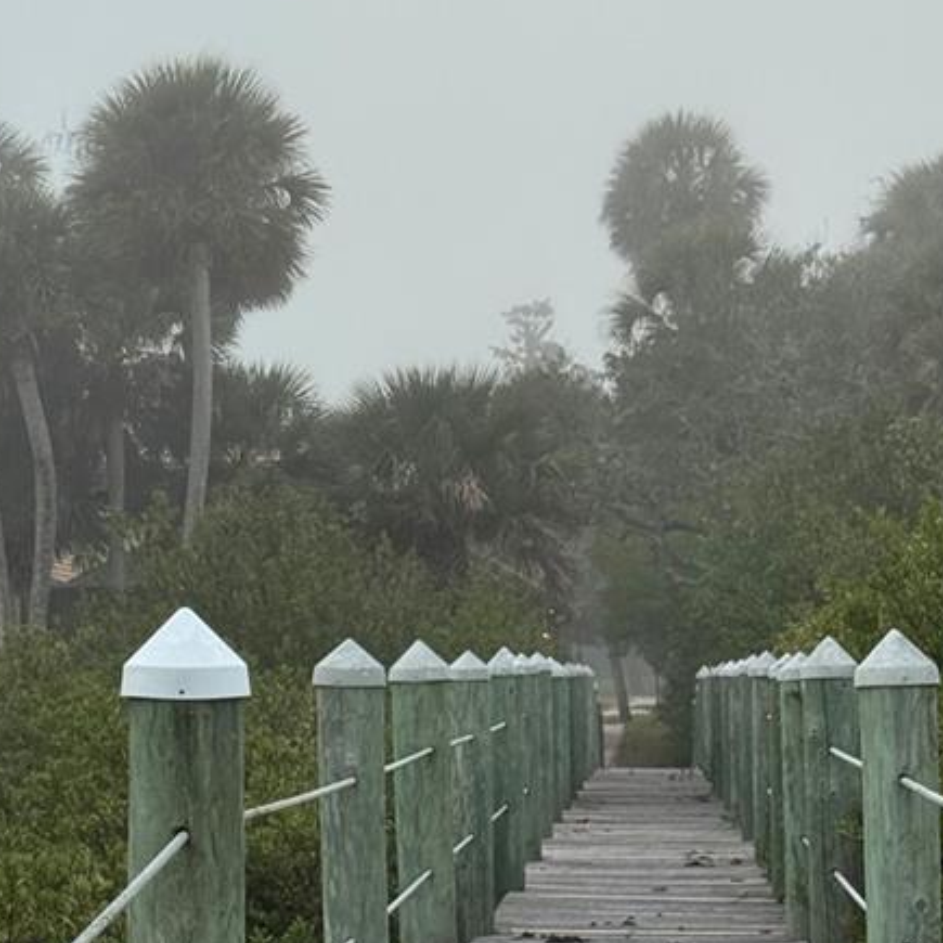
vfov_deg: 14.9
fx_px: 3606
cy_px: 468
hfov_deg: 14.8
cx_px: 145
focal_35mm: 117
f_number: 1.78
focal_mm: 6.76
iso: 64
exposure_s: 1/372
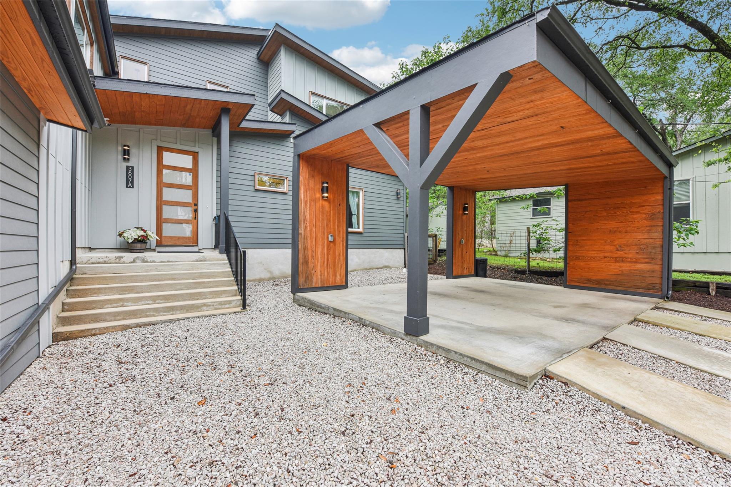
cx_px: 366
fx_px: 284
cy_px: 244
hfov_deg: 104.3
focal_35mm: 14
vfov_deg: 81.2
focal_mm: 14
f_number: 8
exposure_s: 1/30
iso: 100
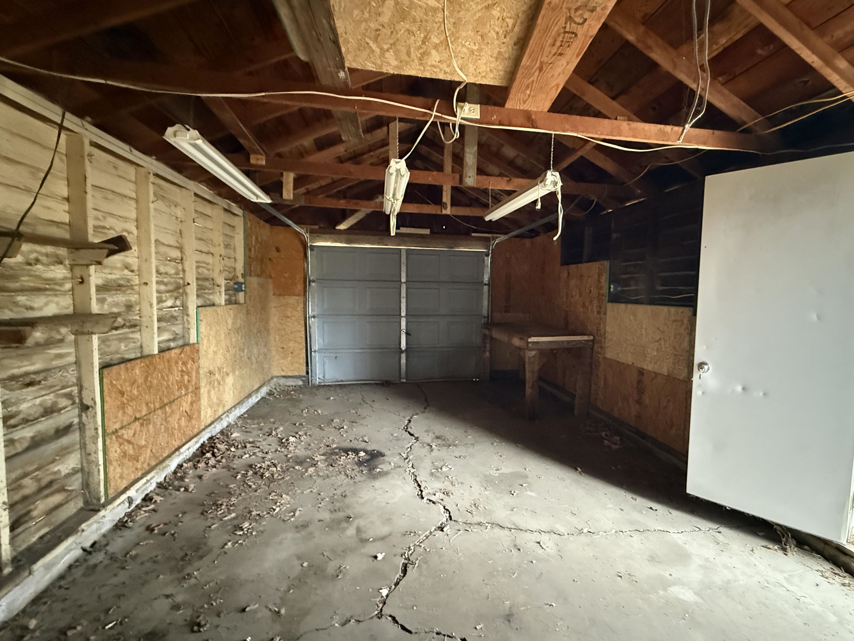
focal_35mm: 16
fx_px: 395
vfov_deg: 78.1
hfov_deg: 94.1
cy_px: 324
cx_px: 472
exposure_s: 1/39
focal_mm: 2.22
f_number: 2.2
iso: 1600
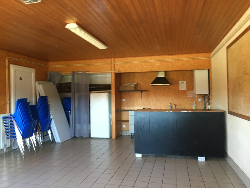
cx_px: 125
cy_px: 94
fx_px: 209
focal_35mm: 29
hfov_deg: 61.7
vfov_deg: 48.2
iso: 200
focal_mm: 4.15
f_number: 2.2
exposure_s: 1/33
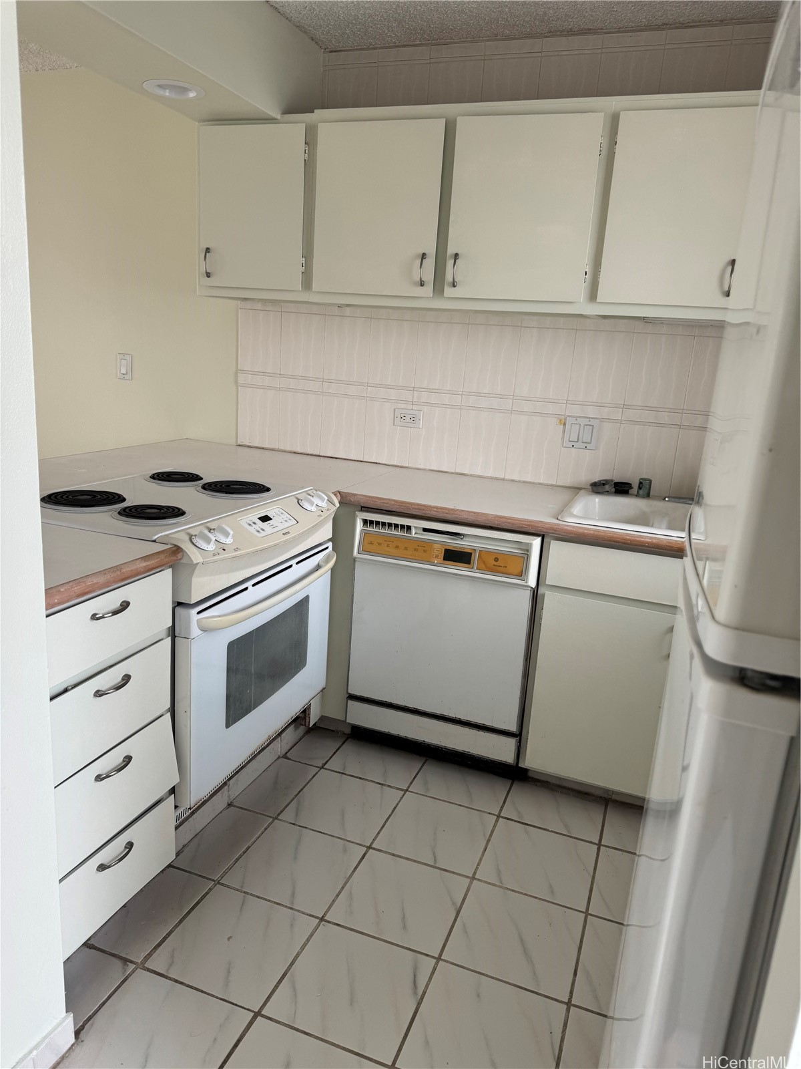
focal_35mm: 24
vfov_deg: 71.6
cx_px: 400
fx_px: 740
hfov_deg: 56.8
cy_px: 534
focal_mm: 6.76
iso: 64
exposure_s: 1/121
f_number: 1.78
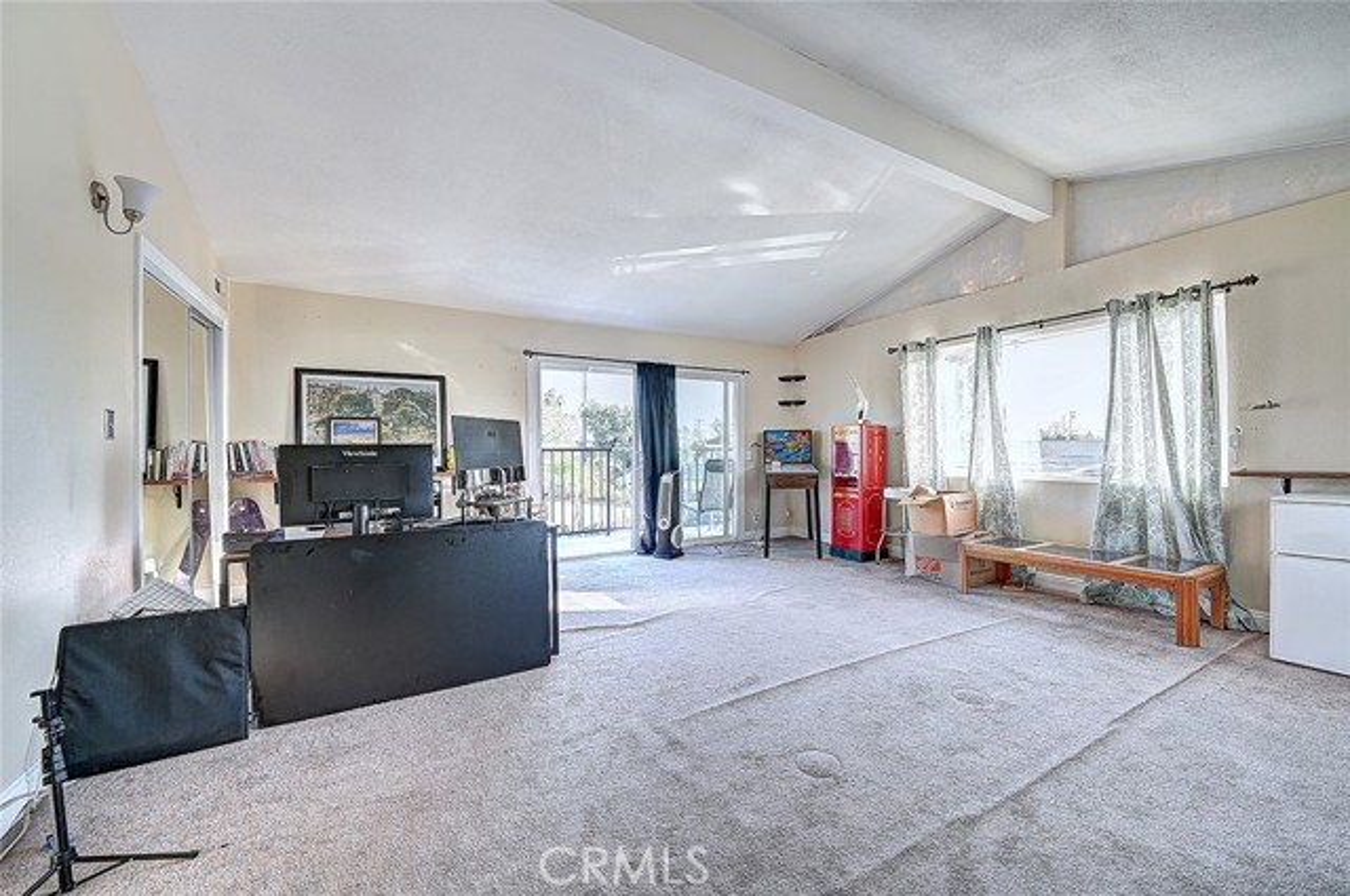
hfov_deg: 104.3
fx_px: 524
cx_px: 675
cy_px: 448
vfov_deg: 81.1
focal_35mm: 14
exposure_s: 1/13
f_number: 9
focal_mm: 14
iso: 400
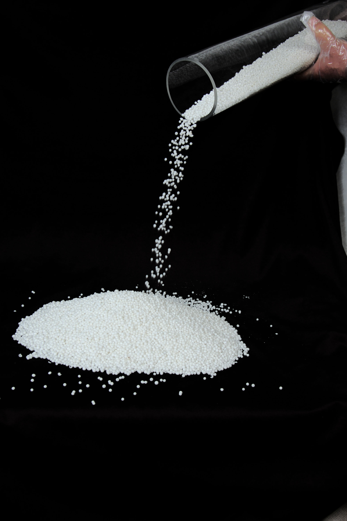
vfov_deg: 41.1
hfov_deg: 28.0
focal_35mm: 48
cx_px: 174
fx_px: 695
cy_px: 260
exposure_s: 1/160
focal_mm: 32
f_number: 11
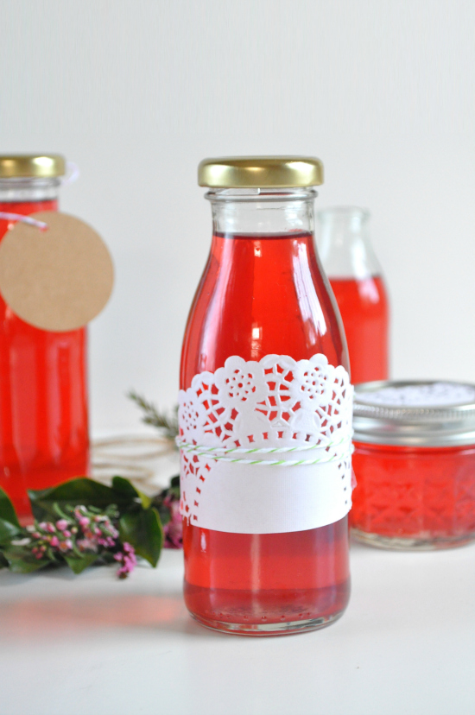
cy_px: 358
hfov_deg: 17.5
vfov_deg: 26.0
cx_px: 238
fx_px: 1548
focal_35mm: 78
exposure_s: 1/100
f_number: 7.1
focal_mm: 52
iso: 1600
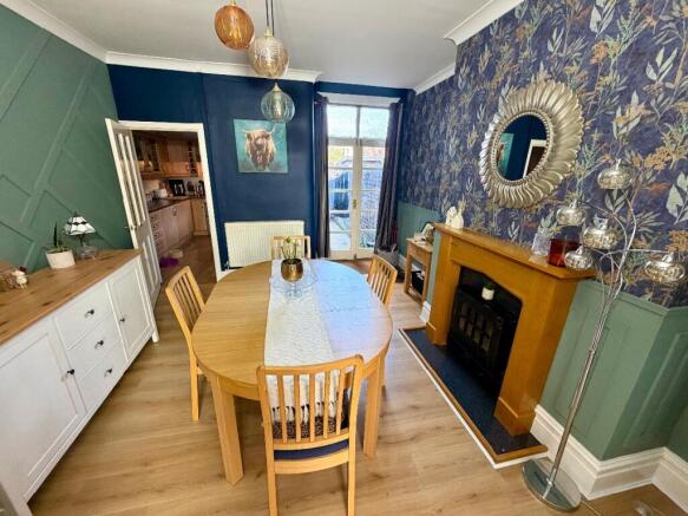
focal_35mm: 14
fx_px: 278
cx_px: 344
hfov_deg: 102.1
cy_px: 258
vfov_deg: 85.7
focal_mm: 2.22
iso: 320
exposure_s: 1/77
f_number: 2.2
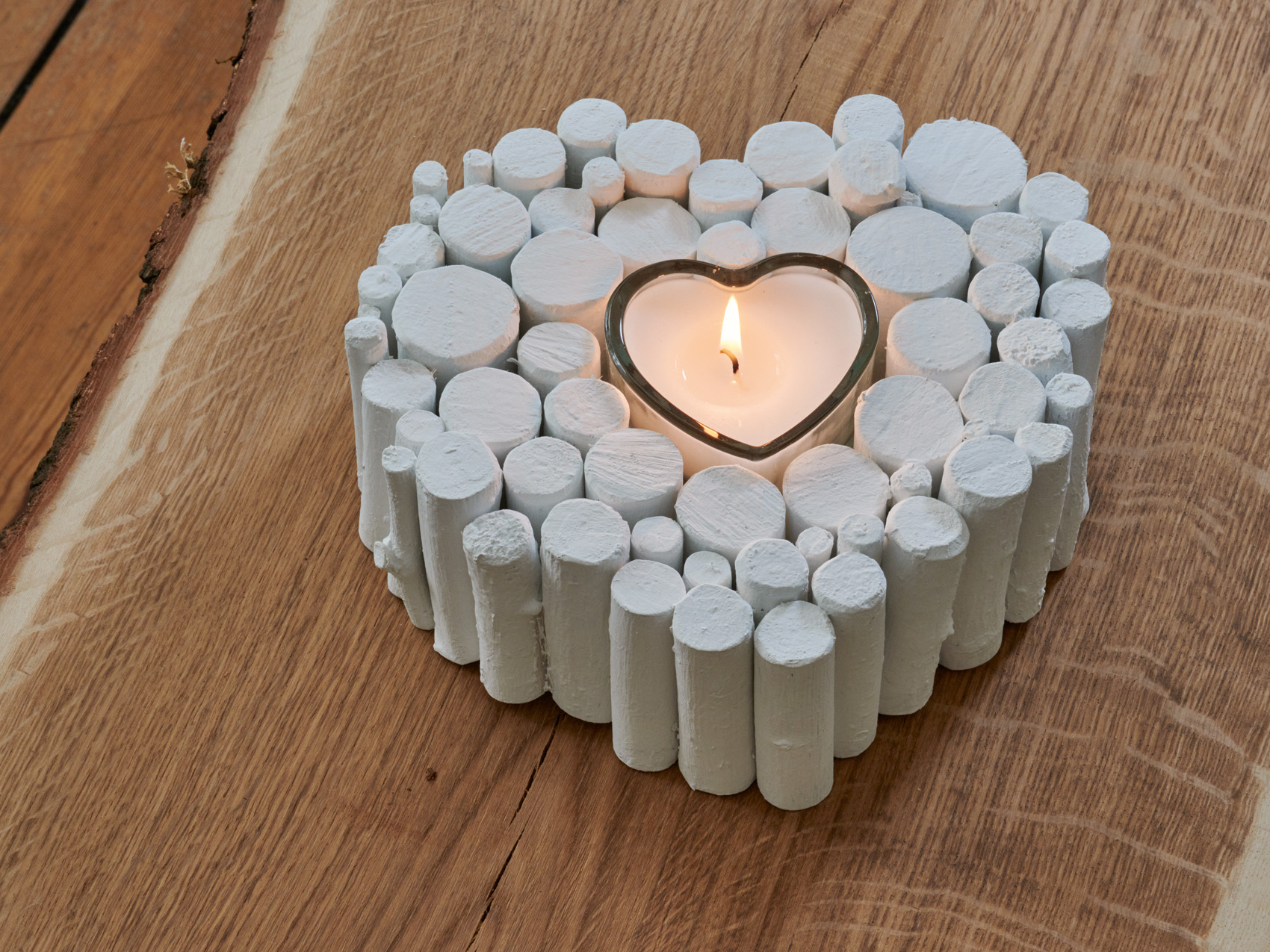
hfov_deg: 17.3
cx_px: 701
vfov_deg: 13.0
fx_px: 4182
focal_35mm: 114
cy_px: 475
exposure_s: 1/4
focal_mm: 70
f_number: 18
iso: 125
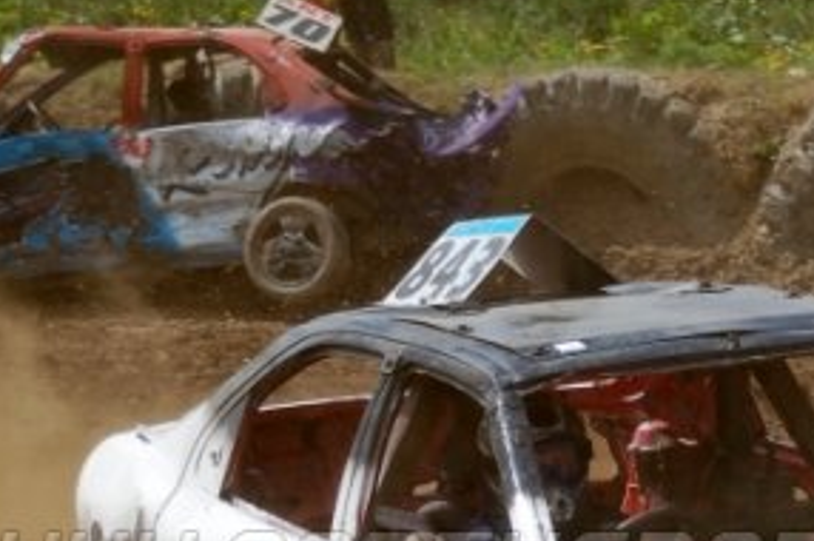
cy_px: 569
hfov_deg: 9.4
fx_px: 4926
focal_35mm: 218
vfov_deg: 6.3
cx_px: 788
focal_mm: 65
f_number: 5.3
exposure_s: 1/1000
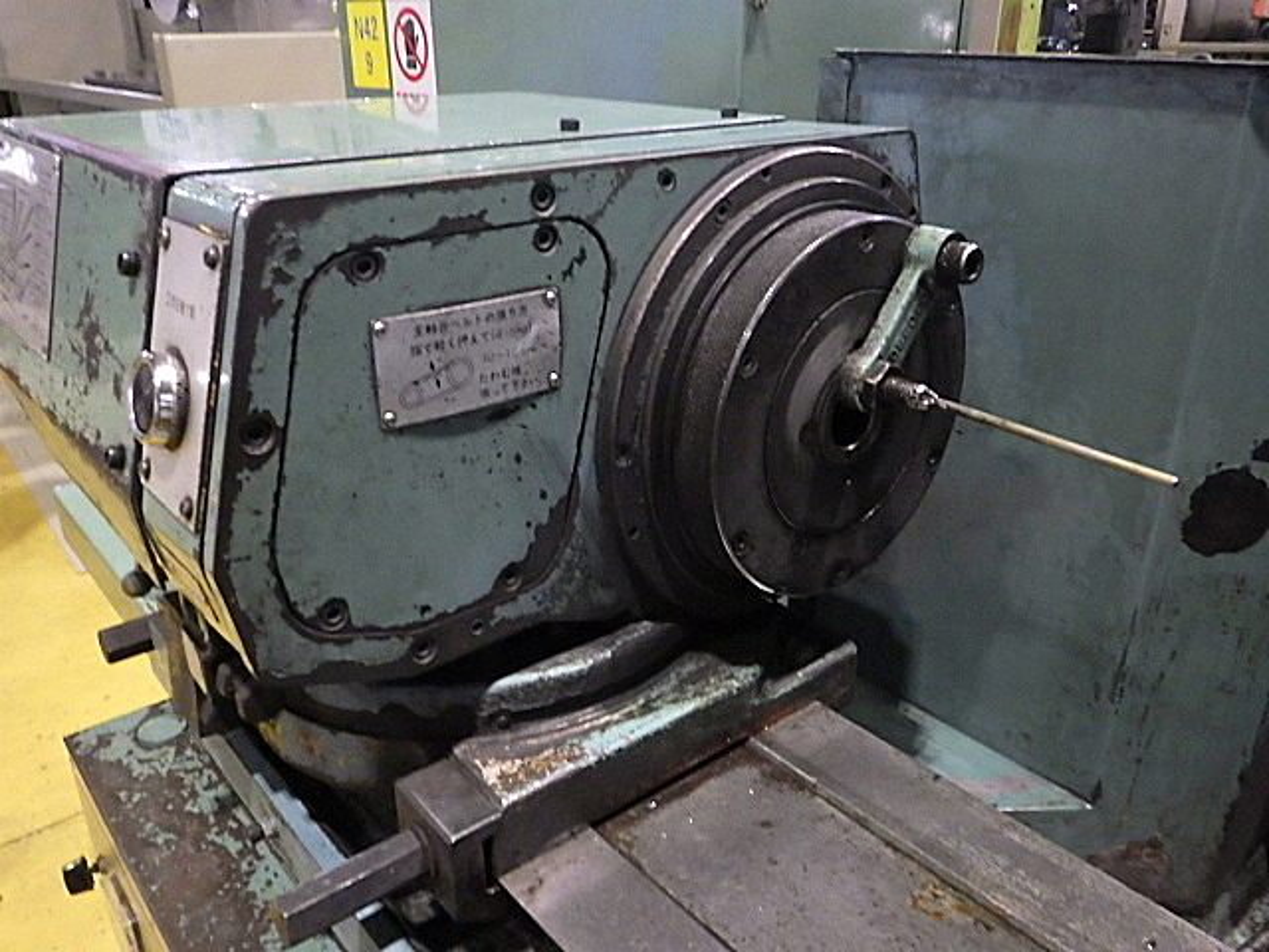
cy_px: 476
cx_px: 634
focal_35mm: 28
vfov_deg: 49.7
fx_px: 1026
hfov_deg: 63.4
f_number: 3.5
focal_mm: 5
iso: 1600
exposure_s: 1/40
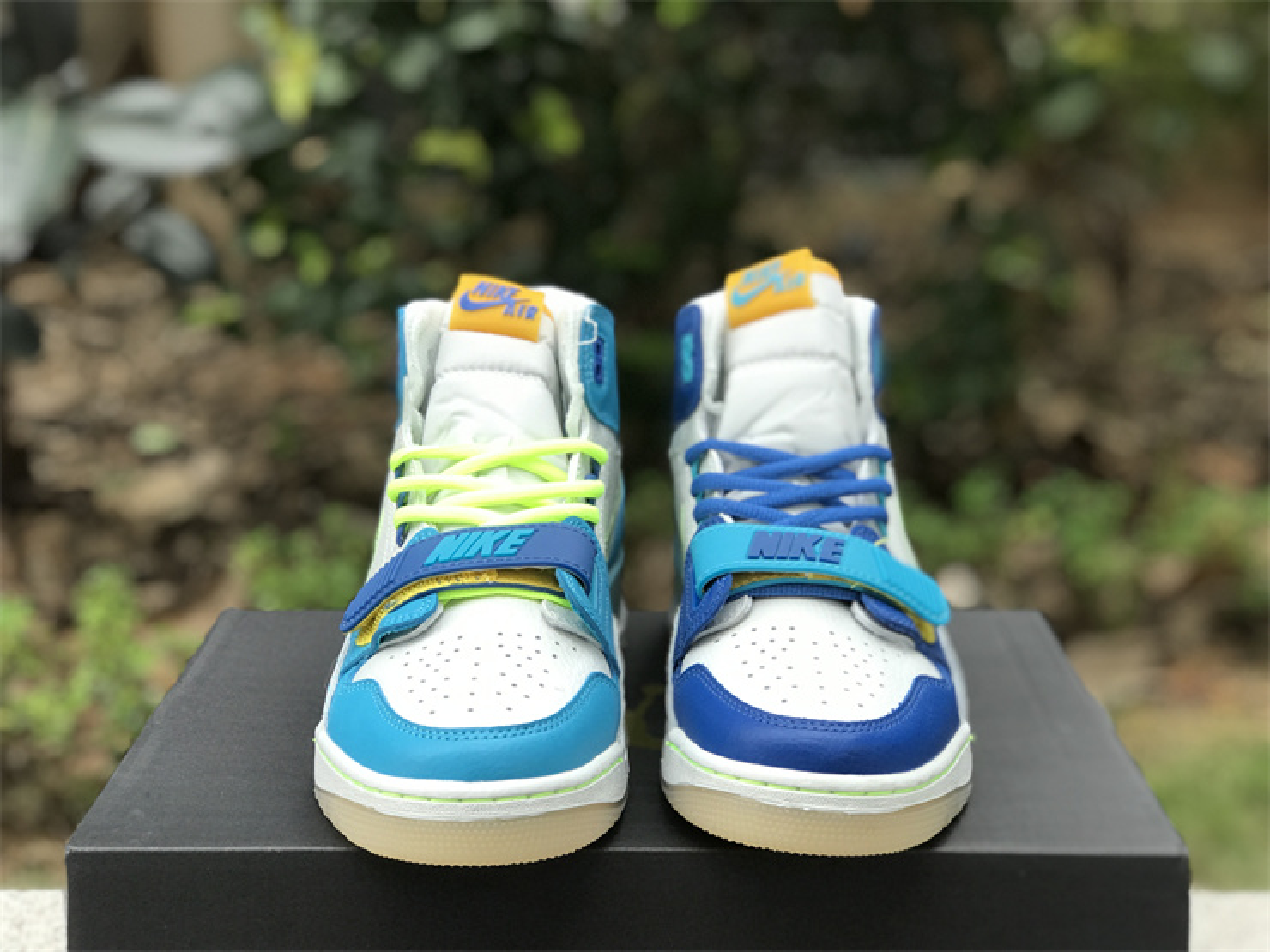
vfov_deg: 25.7
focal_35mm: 57
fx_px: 2091
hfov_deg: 33.8
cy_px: 476
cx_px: 635
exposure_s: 1/50
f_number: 2.8
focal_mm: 6.6
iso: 25
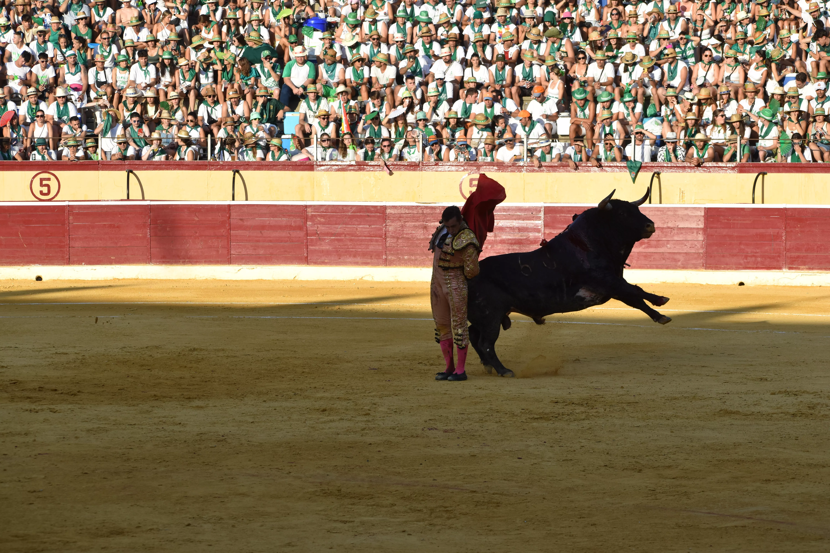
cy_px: 276
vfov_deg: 11.1
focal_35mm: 123
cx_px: 415
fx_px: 2836
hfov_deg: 16.7
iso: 400
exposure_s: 1/1000
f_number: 8
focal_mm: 82
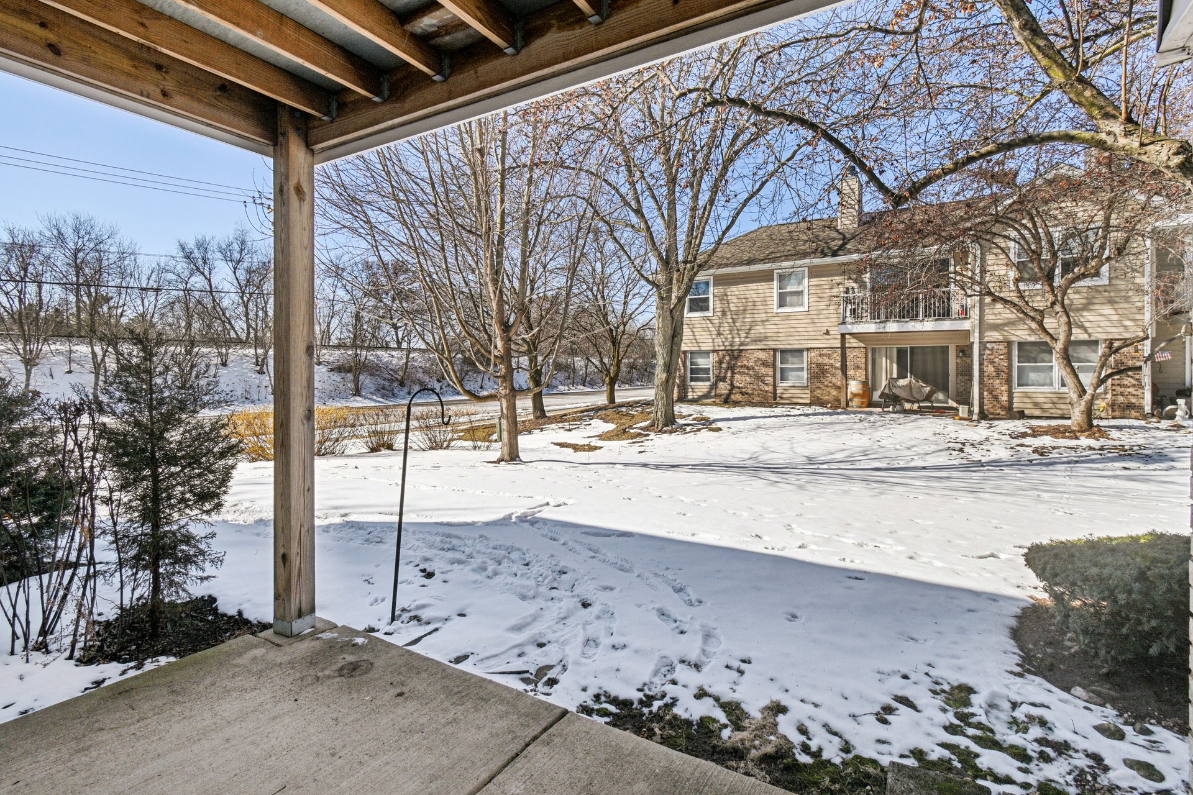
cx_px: 614
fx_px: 530
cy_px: 374
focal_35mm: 16
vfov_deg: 73.7
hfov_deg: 96.7
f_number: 8
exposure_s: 1/400
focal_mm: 10
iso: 100
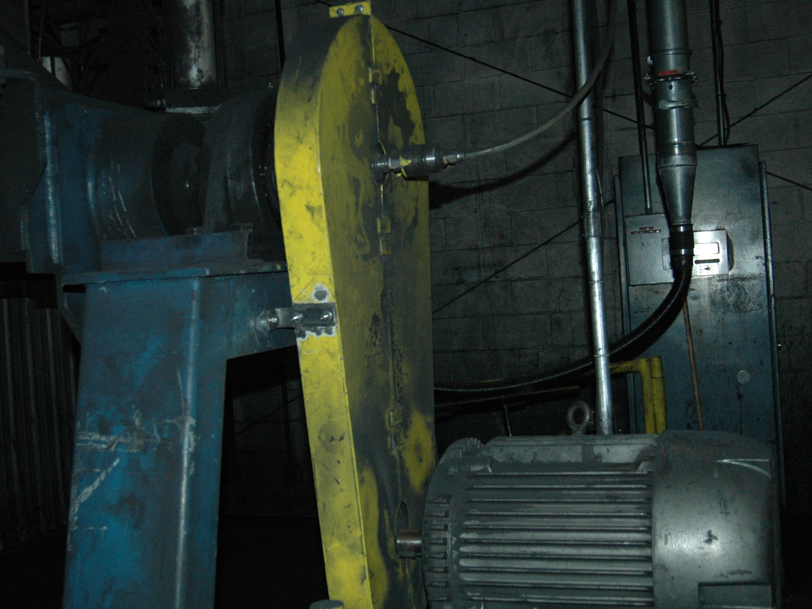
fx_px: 1149
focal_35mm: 49
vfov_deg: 29.7
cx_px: 385
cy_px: 304
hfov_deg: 38.9
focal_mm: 30
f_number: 4
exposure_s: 1/60
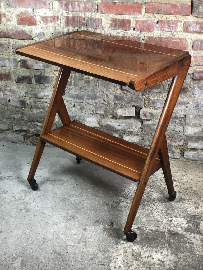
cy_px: 135
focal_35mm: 52
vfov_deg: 36.8
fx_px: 407
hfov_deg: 28.0
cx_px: 102
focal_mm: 6
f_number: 2.4
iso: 100
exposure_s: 1/33
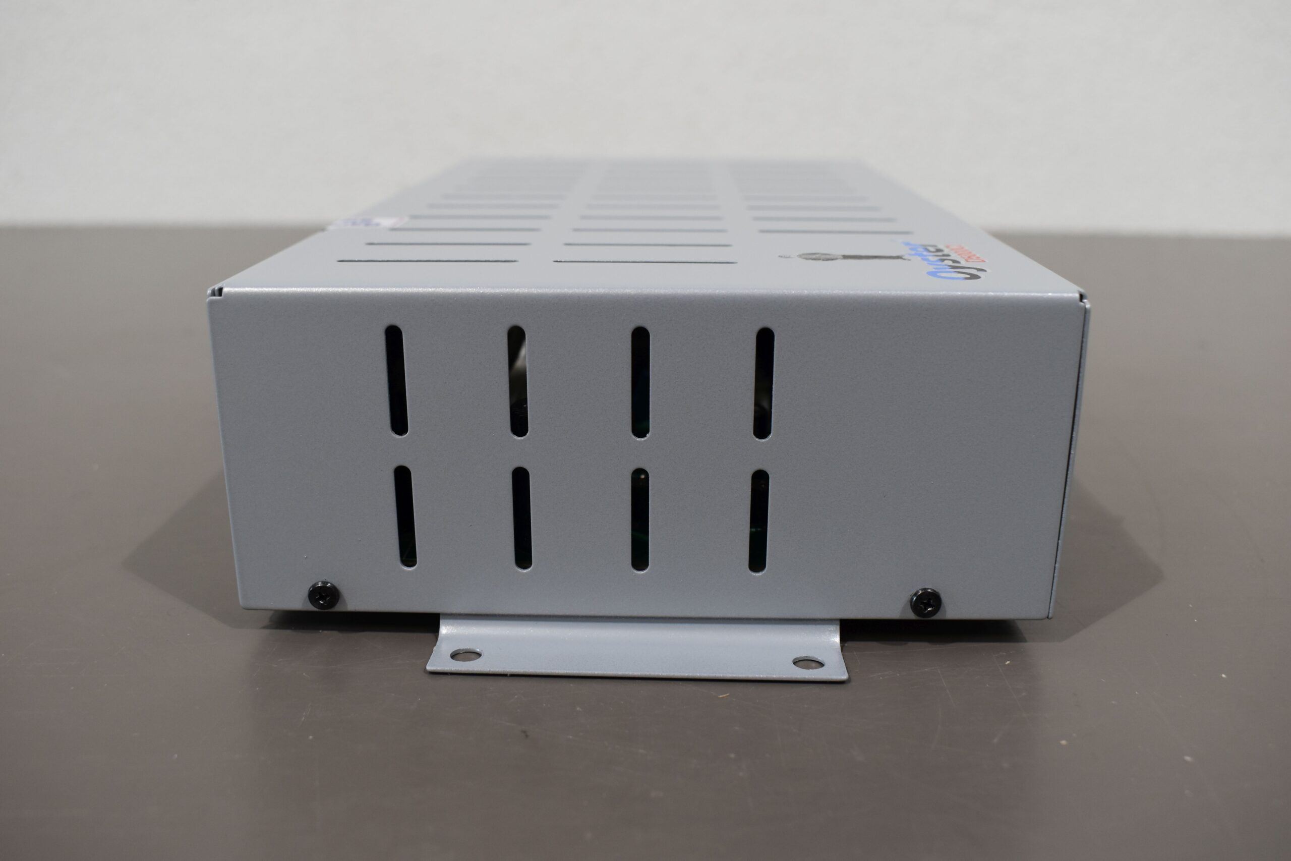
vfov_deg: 40.0
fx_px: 1183
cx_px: 646
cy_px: 430
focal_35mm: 33
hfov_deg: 57.2
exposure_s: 1/60
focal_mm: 22
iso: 400
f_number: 6.3
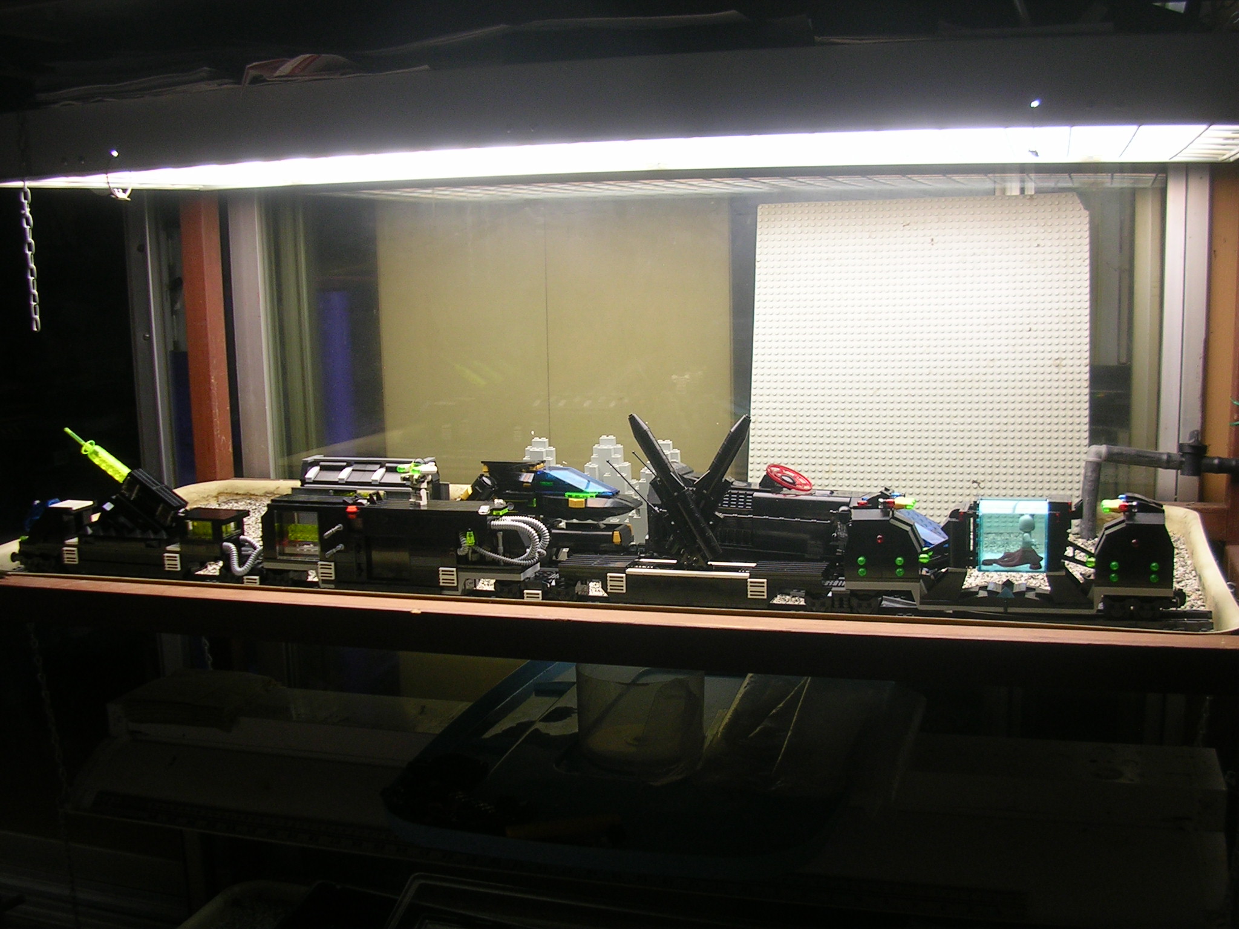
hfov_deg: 49.0
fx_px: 1360
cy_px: 464
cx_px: 620
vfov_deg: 37.7
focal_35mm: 38
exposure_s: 1/80.5
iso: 50
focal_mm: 5.8
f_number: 2.8
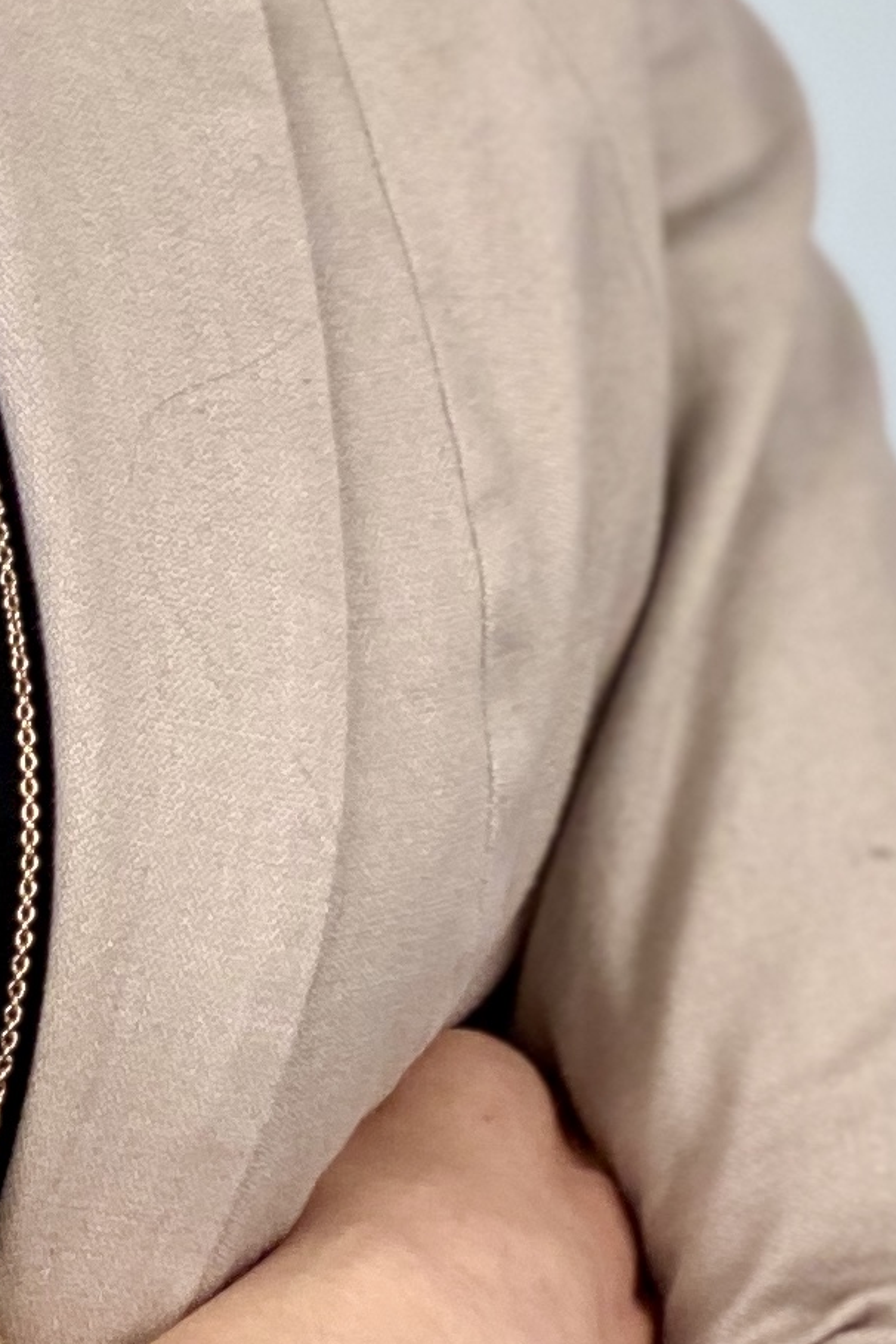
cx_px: -596
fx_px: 8959
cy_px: -588
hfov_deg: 5.6
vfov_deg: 8.4
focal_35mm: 240
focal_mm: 6
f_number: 2
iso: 40
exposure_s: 1/100
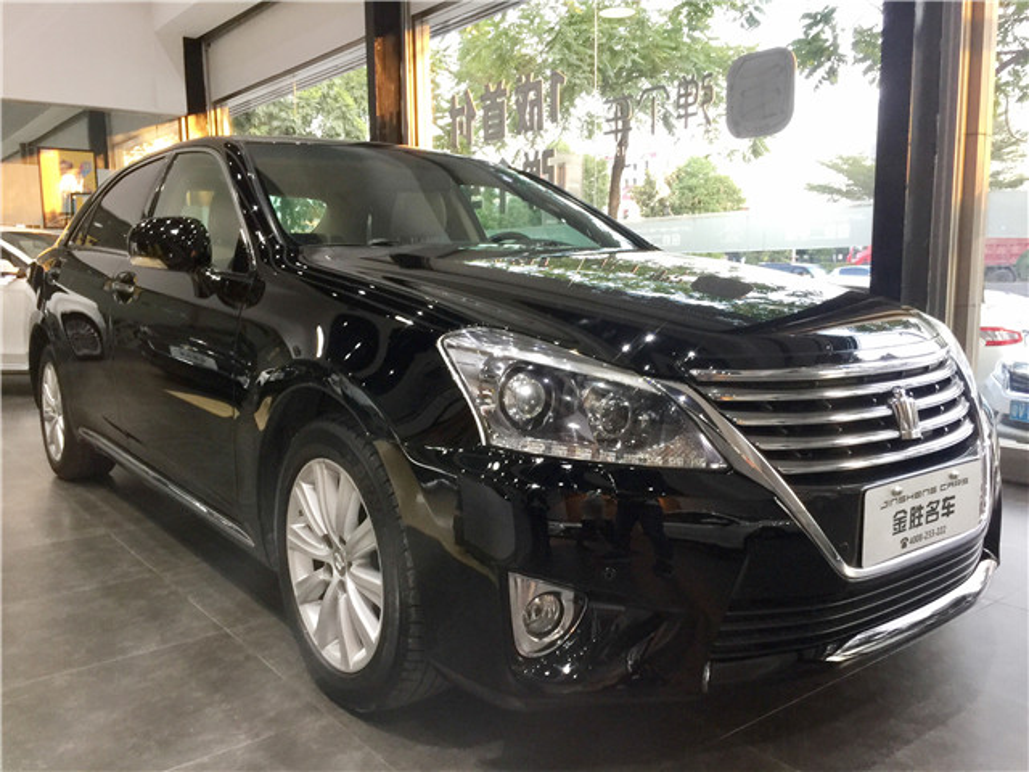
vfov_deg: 48.2
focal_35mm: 29
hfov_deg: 61.7
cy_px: 386
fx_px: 862
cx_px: 514
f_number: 2.2
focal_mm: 4.15
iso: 64
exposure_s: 1/33
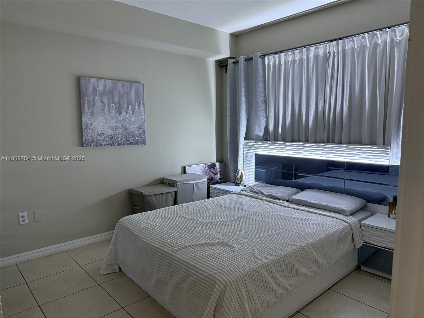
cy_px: 159
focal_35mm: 24
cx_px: 212
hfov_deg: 71.6
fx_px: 294
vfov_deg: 56.8
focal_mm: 6.76
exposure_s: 1/60
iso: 500
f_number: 1.78
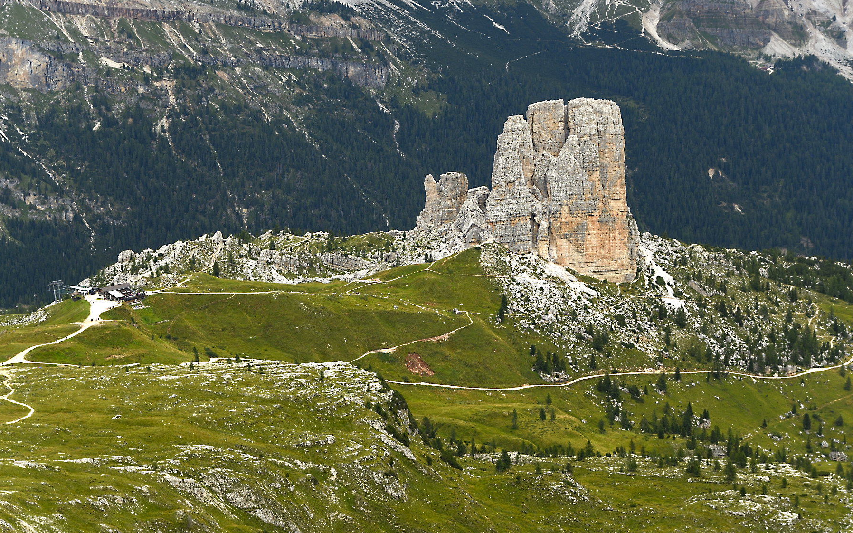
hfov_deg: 24.4
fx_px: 1976
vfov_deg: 15.4
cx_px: 419
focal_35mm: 85
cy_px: 268
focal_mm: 52
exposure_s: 1/800
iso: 200
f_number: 6.3
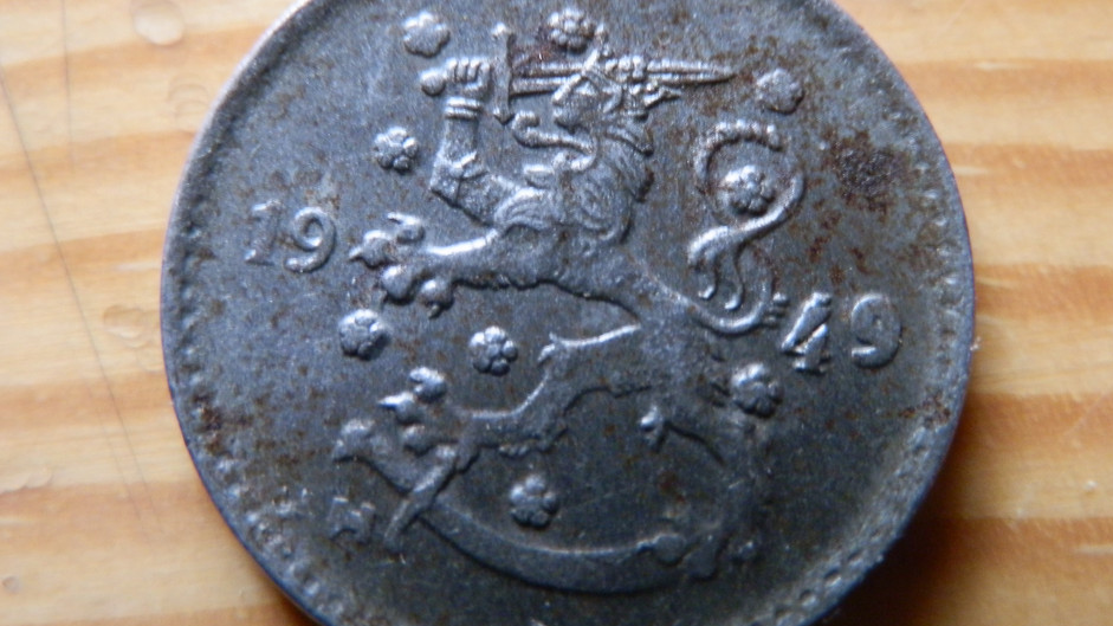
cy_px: 303
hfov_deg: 48.4
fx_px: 1239
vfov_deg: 28.3
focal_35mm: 42
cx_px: 565
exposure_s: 1/8
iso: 250
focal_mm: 6.17
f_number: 3.5
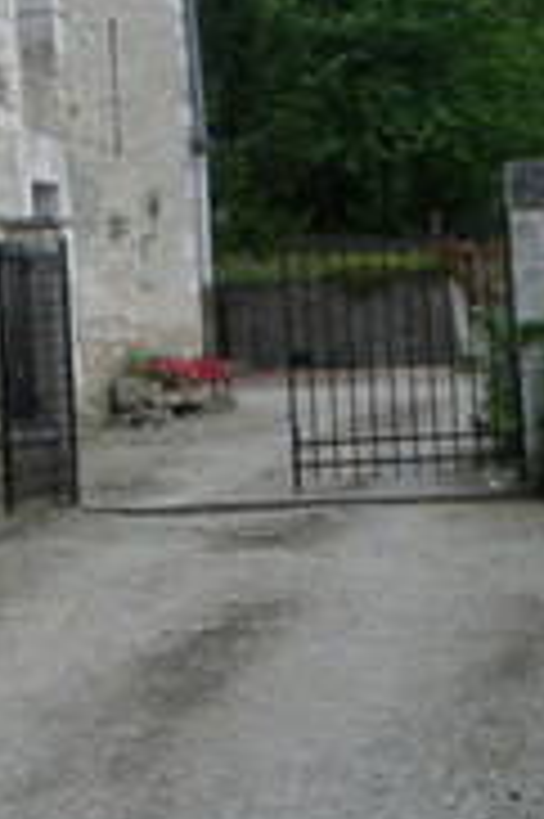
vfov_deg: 20.4
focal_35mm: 99
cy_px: 180
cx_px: -373
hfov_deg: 12.8
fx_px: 2248
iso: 80
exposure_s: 1/100
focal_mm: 6.3
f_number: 5.4
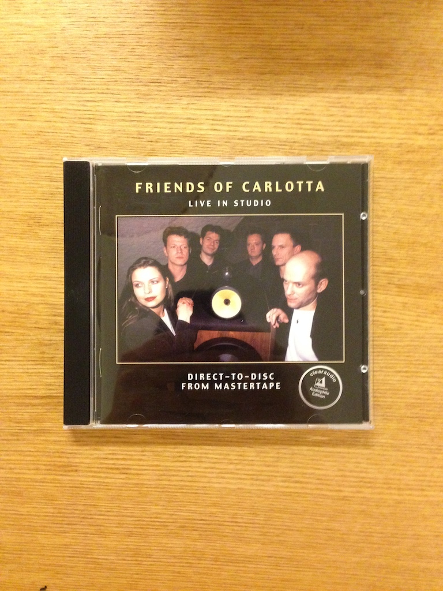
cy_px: 296
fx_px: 563
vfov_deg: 55.4
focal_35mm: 33
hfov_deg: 42.9
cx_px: 222
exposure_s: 1/15
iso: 640
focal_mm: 4.12
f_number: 2.4
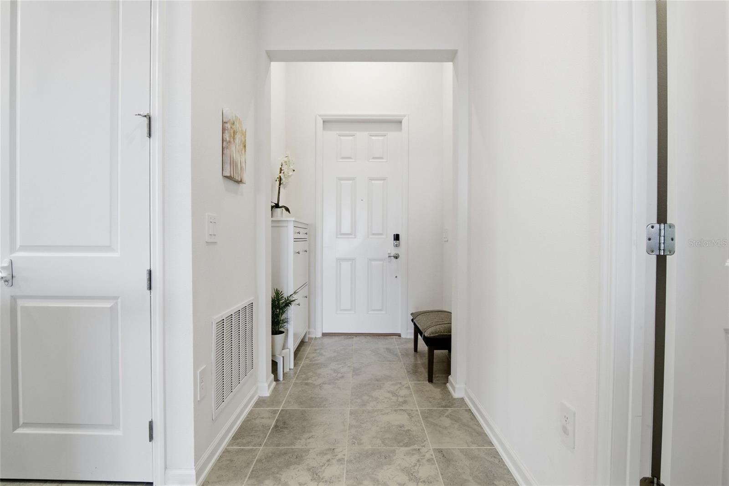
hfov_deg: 95.0
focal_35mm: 16
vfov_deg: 72.1
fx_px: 334
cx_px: 364
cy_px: 243
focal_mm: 11
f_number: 9
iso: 200
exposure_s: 1/30
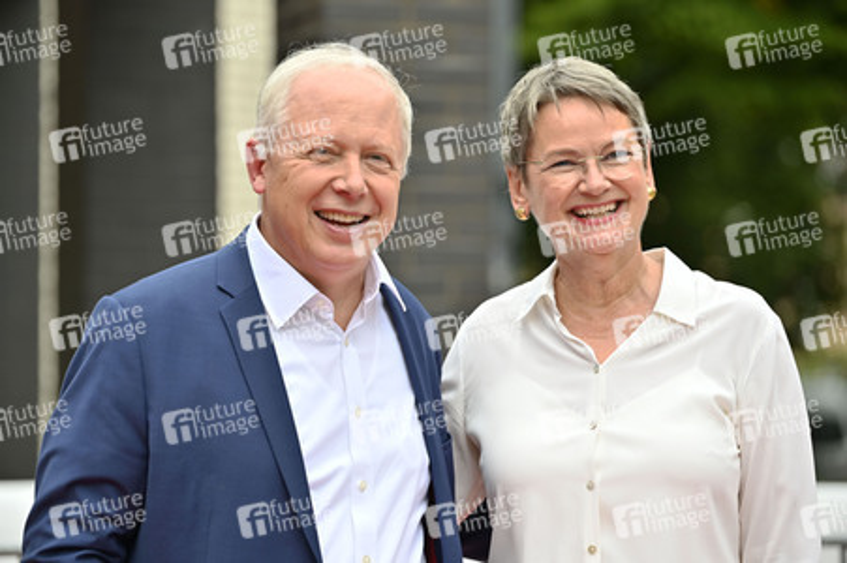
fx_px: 2727
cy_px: 282
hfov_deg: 17.7
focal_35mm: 116
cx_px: 424
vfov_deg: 11.8
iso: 400
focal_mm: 116
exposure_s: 1/500
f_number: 2.8
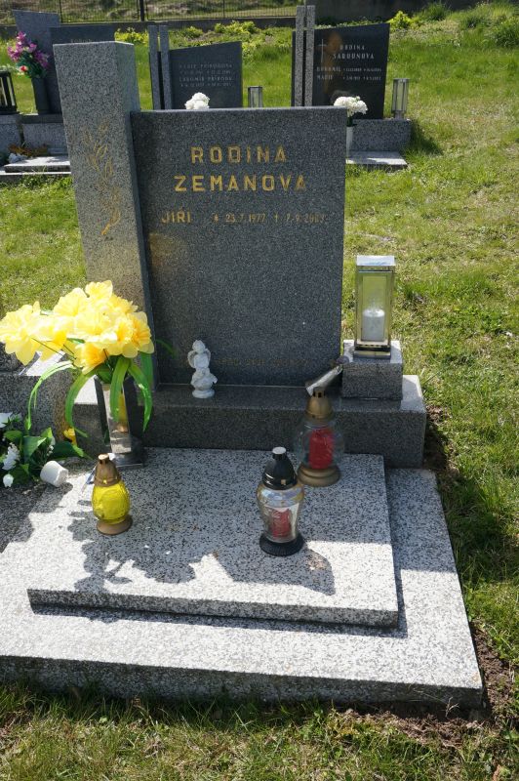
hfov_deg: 43.5
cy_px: 390
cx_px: 260
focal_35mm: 30
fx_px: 650
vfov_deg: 62.0
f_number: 9
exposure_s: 1/500
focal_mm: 20
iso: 400
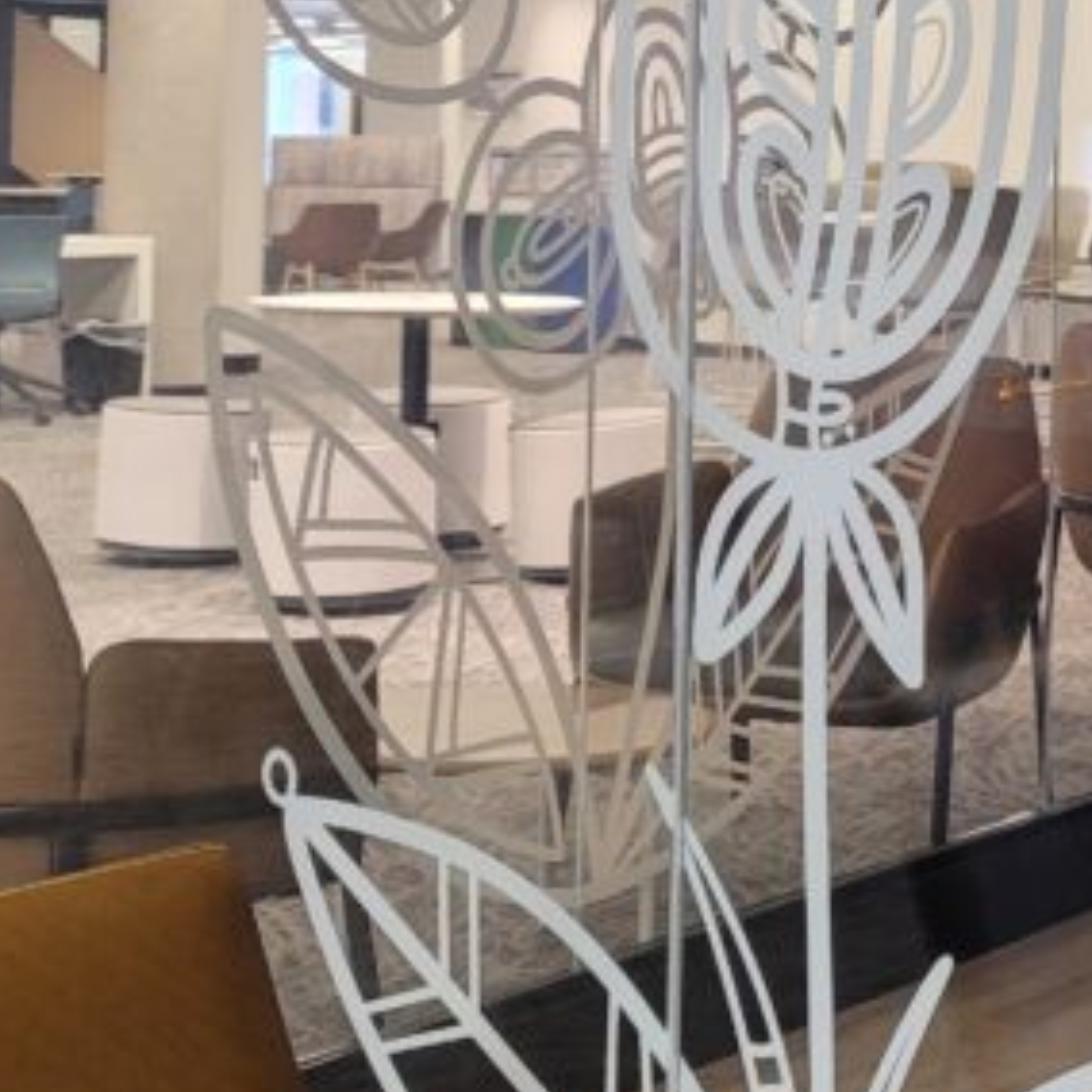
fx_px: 2962
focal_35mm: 83
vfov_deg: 20.3
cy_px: 42
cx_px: 938
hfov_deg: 20.5
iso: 250
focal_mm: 5.4
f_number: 1.8
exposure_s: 1/60
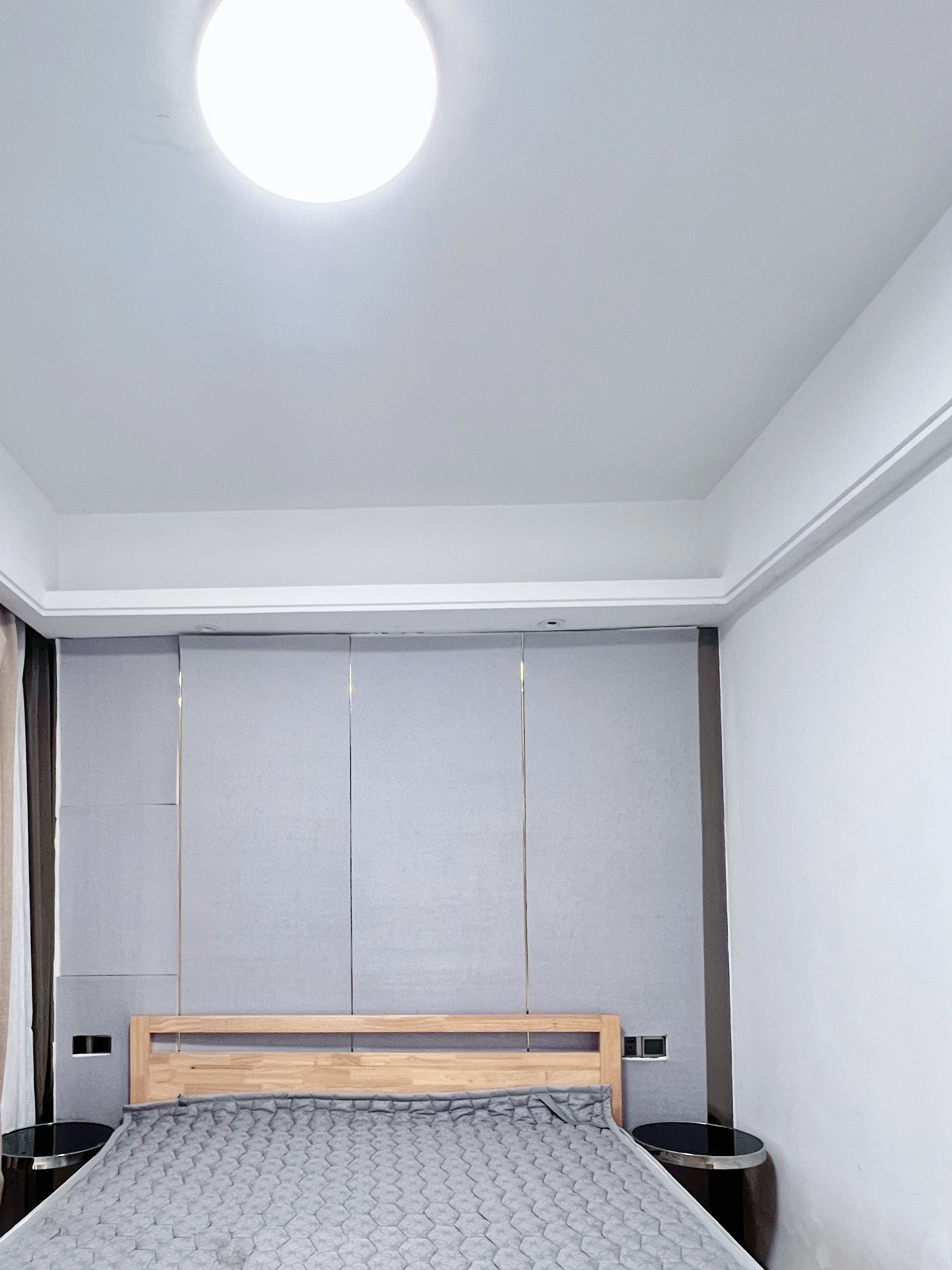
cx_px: 344
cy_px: 861
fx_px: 770
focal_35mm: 21
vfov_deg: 76.1
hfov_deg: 62.4
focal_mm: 1.57
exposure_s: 1/50
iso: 400
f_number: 1.8
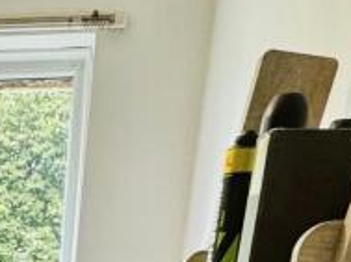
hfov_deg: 22.7
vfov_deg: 15.2
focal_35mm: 76
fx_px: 769
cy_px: 543
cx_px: -113
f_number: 2.2
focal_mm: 2.22
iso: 200
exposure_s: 1/99
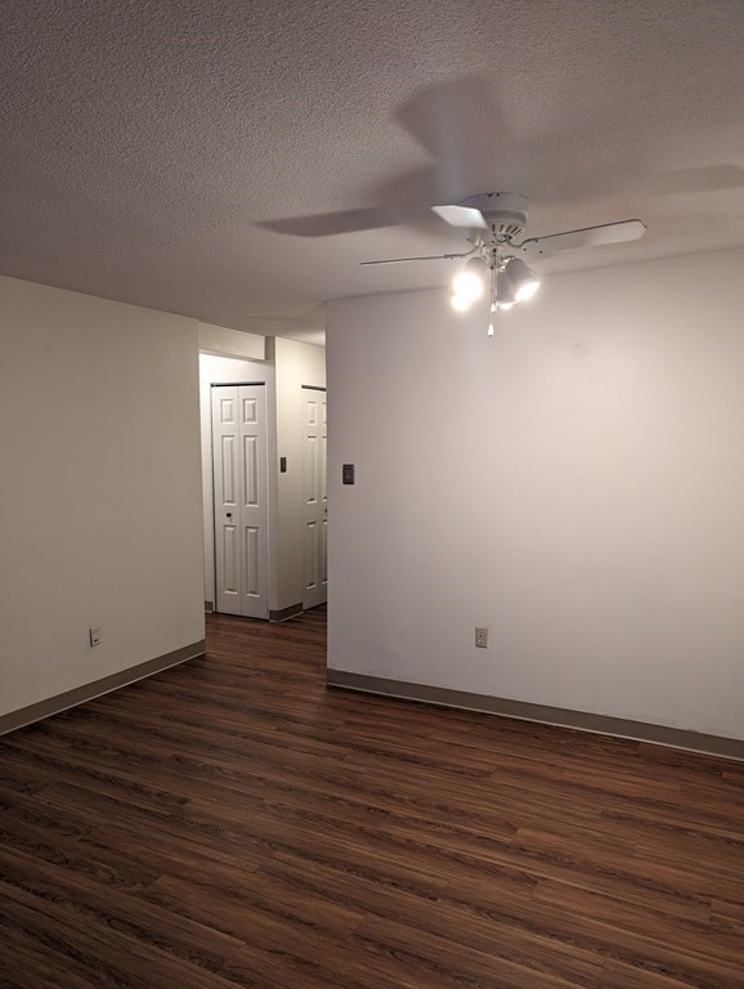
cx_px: 372
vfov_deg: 71.5
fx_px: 686
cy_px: 494
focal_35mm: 24
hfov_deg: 56.9
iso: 275
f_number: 1.85
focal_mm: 6.81
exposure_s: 1/120
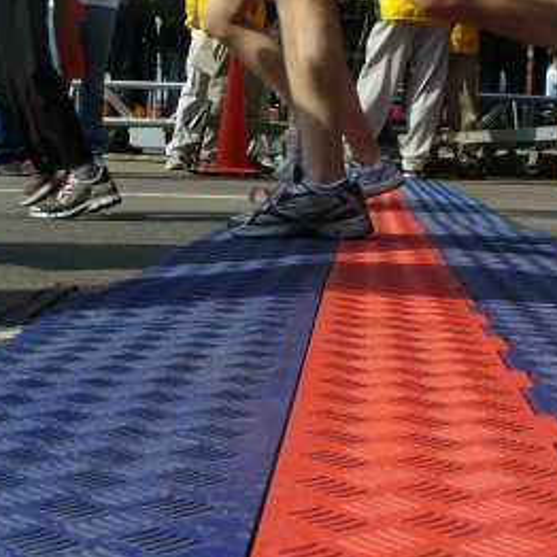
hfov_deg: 26.8
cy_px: 232
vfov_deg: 26.8
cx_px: 347
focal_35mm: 64
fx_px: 1165
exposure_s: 1/400
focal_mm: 6.1
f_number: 5.6
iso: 80
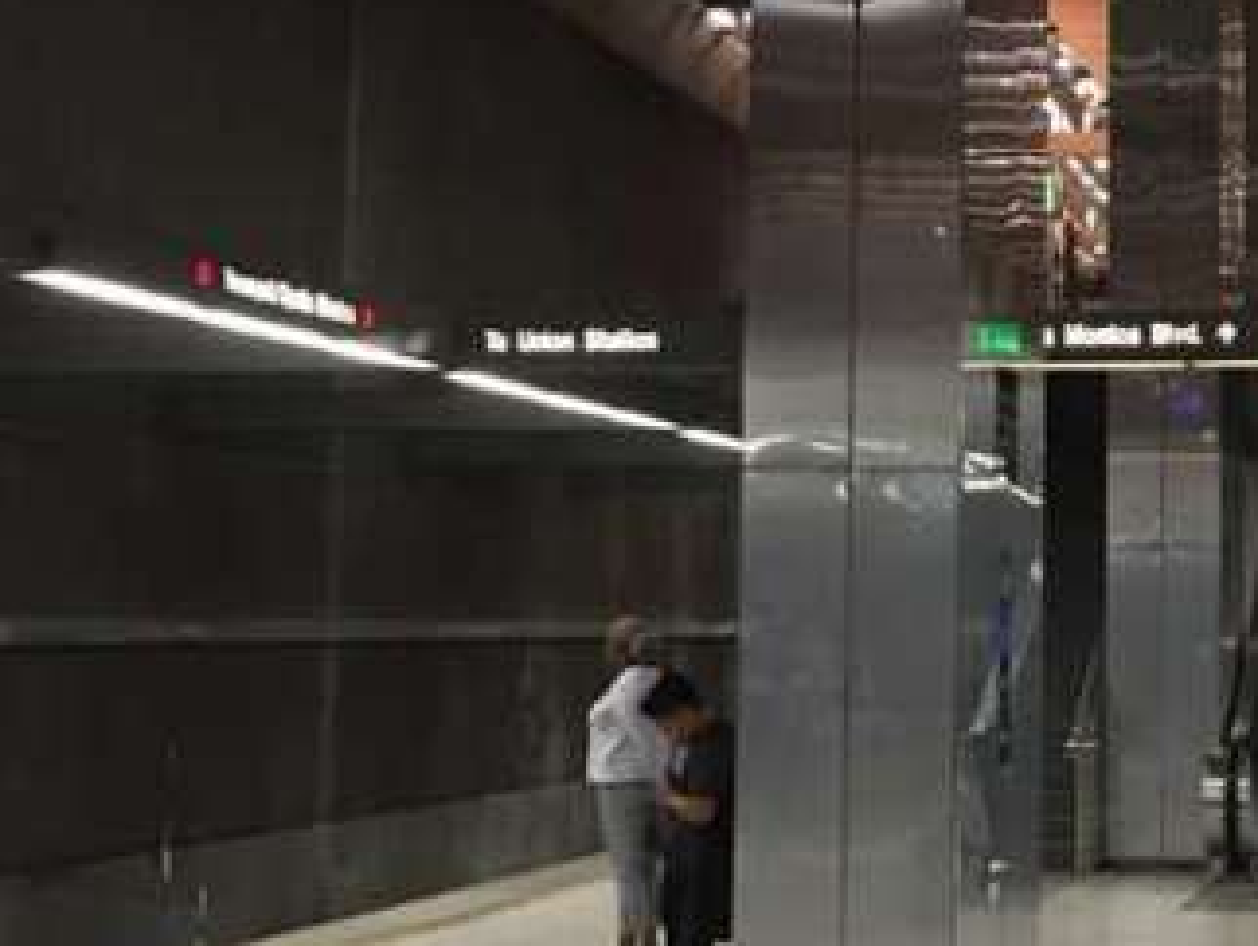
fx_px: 2619
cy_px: 336
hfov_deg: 26.0
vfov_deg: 20.4
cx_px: 1156
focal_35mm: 72
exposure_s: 1/30
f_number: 2.2
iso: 160
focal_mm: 4.15
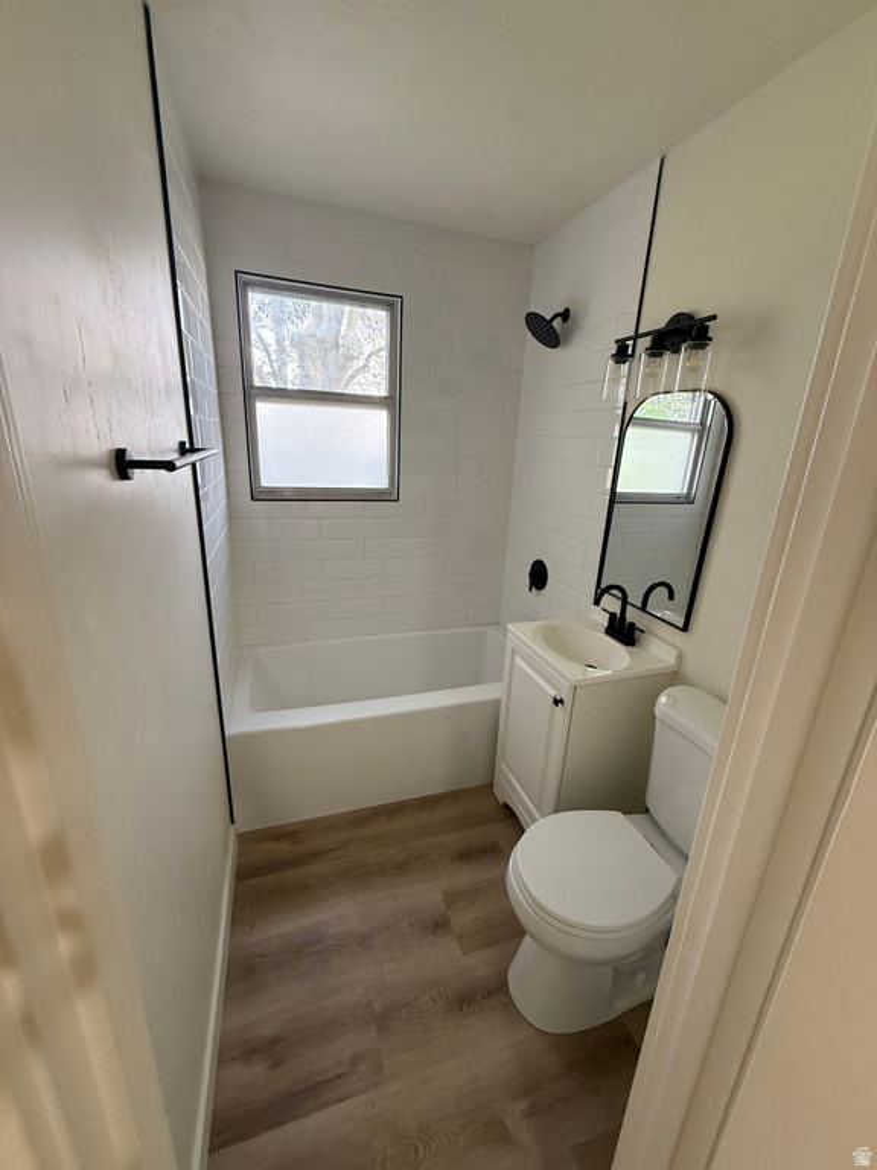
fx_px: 473
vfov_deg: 102.1
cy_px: 585
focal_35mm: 14
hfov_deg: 85.7
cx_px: 438
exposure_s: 1/99
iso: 320
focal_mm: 2.22
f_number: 2.2
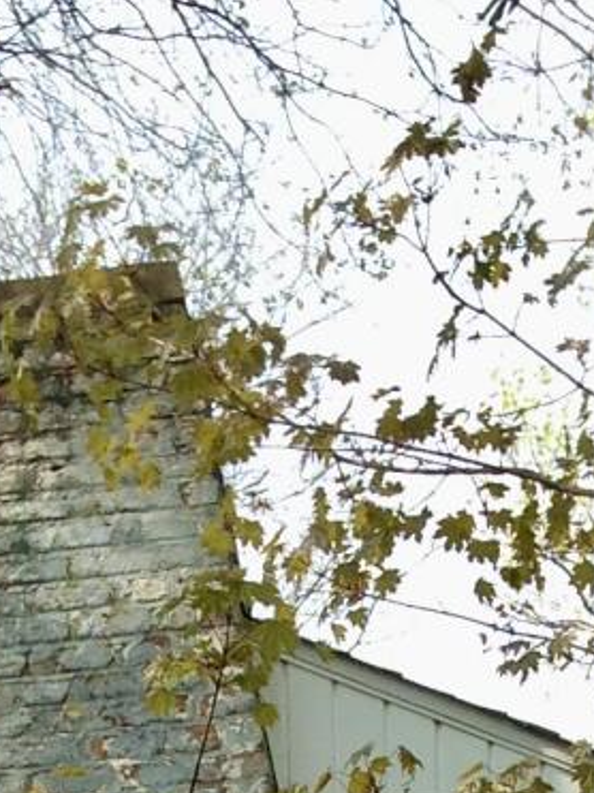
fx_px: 4075
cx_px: -68
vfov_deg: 9.8
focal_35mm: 178
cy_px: 1930
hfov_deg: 8.3
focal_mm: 4.12
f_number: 2.4
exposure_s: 1/507
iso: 50
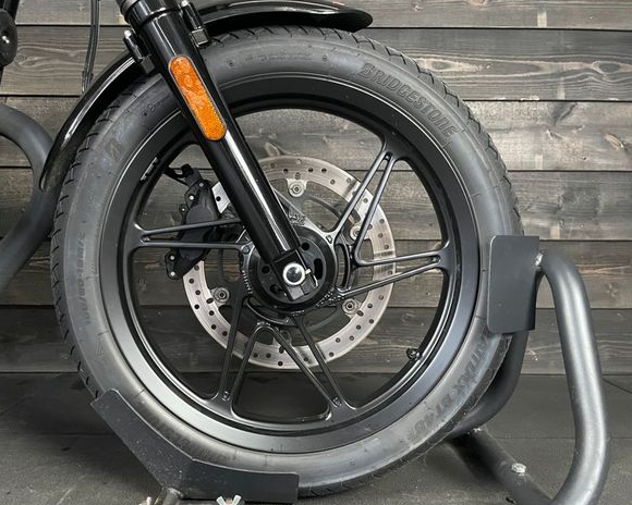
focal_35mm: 28
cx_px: 287
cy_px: 256
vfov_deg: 51.5
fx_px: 524
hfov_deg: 62.1
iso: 640
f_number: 1.6
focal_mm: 4.2
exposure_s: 1/25
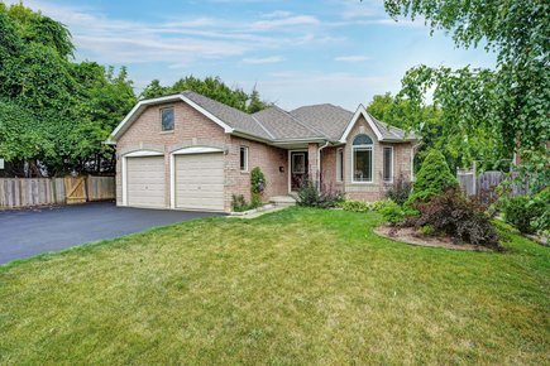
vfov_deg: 66.2
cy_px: 183
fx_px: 281
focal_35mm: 18
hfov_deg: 88.7
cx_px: 275
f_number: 9
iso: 400
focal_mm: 18.4
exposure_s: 1/400
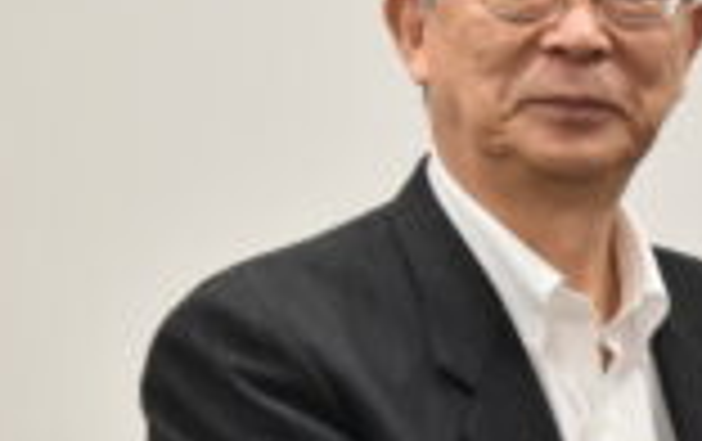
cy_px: 331
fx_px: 5147
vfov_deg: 4.9
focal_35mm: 269
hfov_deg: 7.7
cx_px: 1066
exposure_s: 1/30
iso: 500
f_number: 5.6
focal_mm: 55
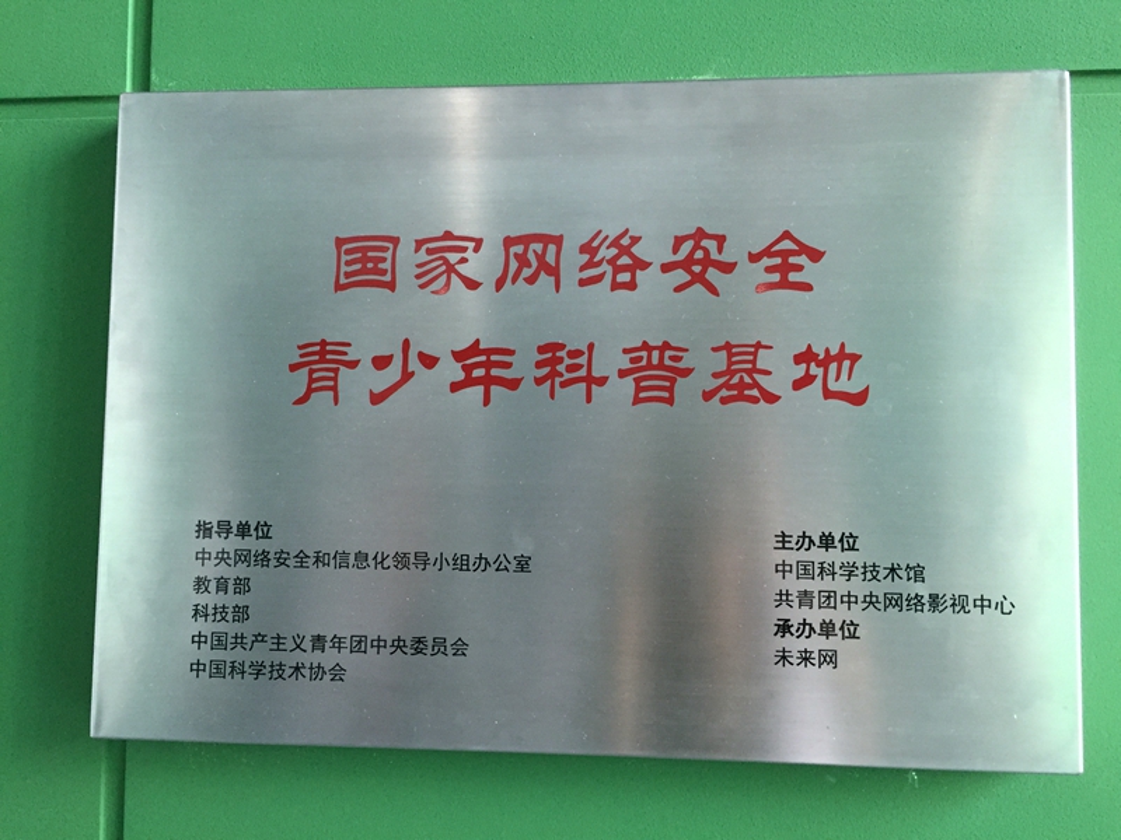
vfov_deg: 48.2
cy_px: 420
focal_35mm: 29
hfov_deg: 61.7
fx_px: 939
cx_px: 560
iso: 160
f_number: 2.2
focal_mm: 4.15
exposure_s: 1/30
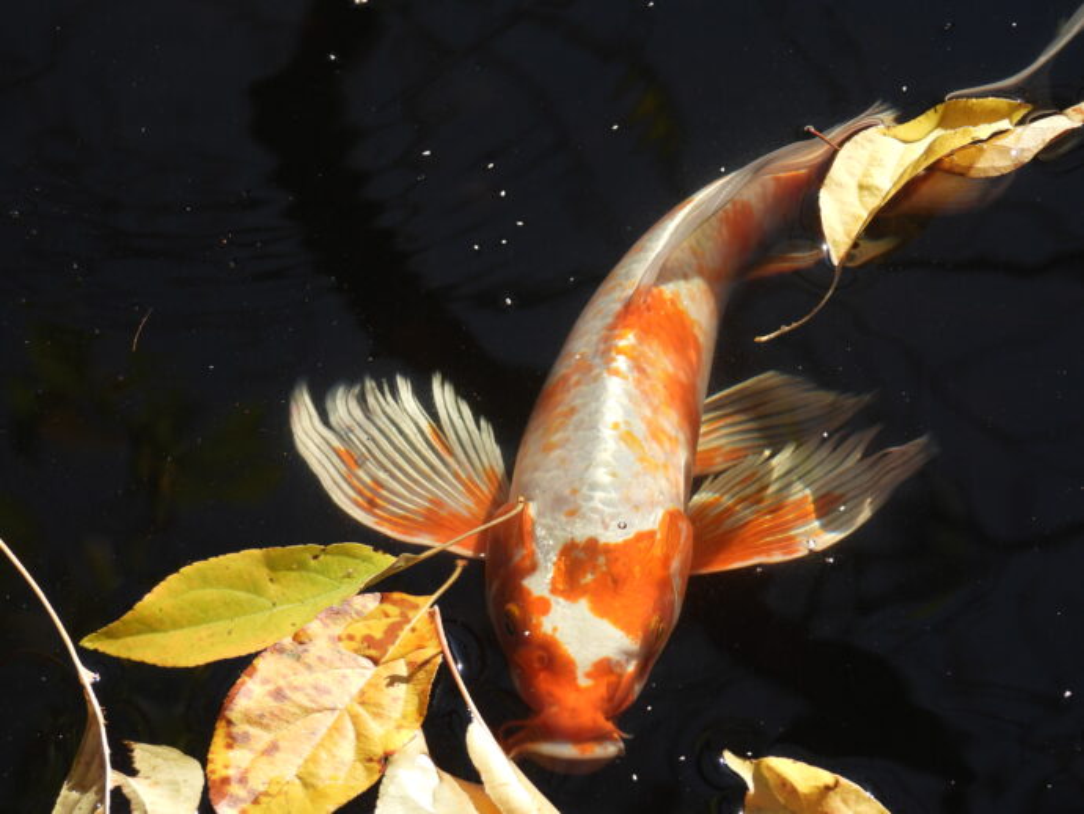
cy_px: 407
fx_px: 6265
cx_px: 542
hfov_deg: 9.9
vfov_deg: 7.4
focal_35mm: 200
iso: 100
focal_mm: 35.7
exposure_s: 1/320
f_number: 4.5
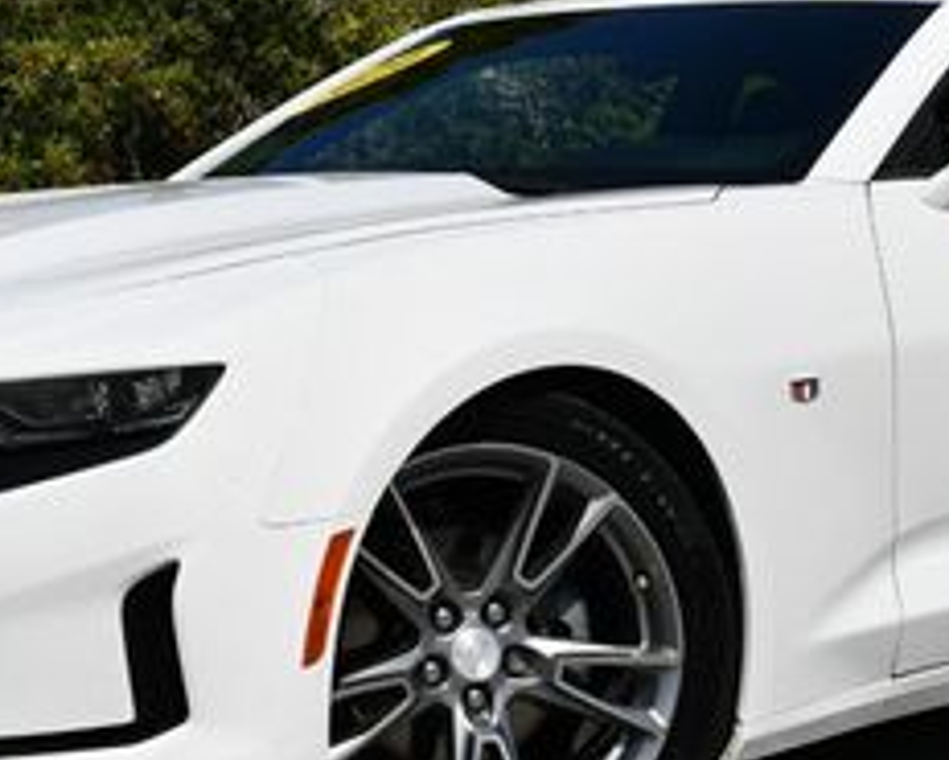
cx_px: 546
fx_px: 3512
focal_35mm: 125
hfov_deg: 15.4
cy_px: 173
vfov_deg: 12.3
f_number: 10
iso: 100
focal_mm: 24
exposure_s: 1/400
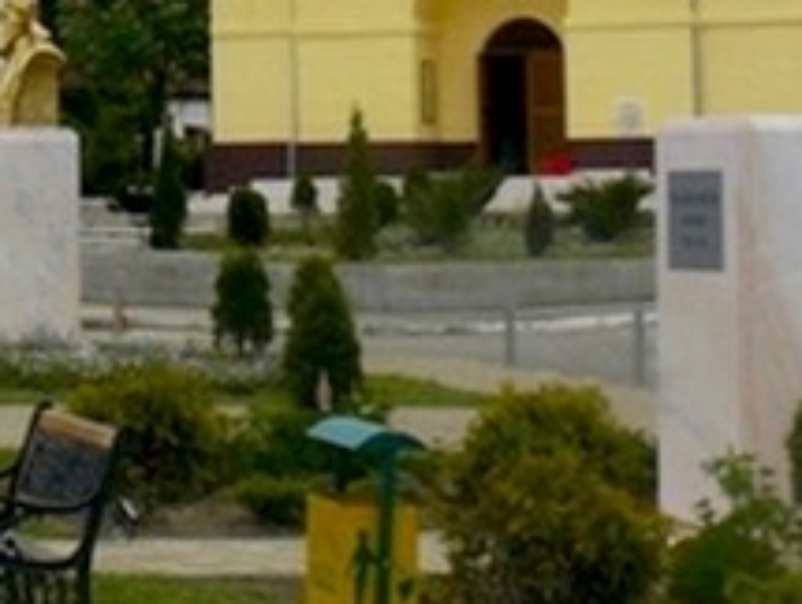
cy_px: -71
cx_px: -563
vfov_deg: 9.4
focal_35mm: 156
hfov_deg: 11.8
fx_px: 3620
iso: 100
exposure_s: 1/400
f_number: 6.3
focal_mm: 7
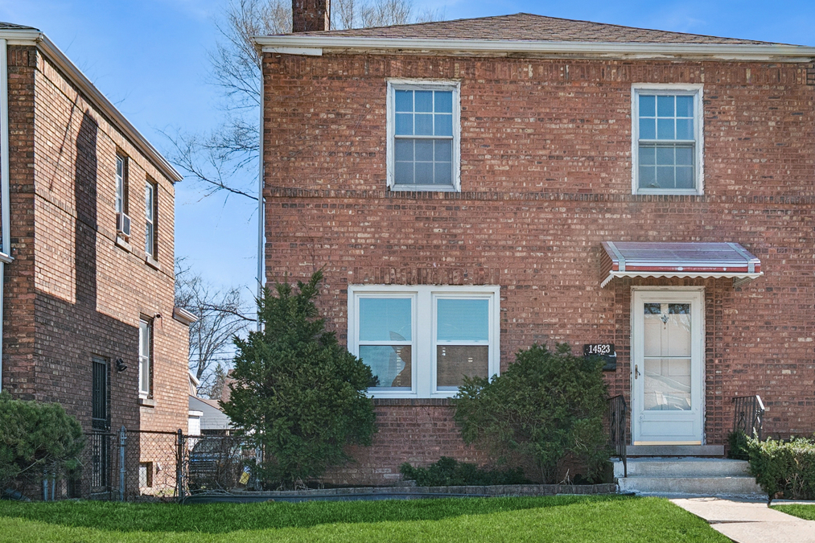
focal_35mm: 48
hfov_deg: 40.9
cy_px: 353
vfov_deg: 27.9
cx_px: 500
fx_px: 1086
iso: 400
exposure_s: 1/250
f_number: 8
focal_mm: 20
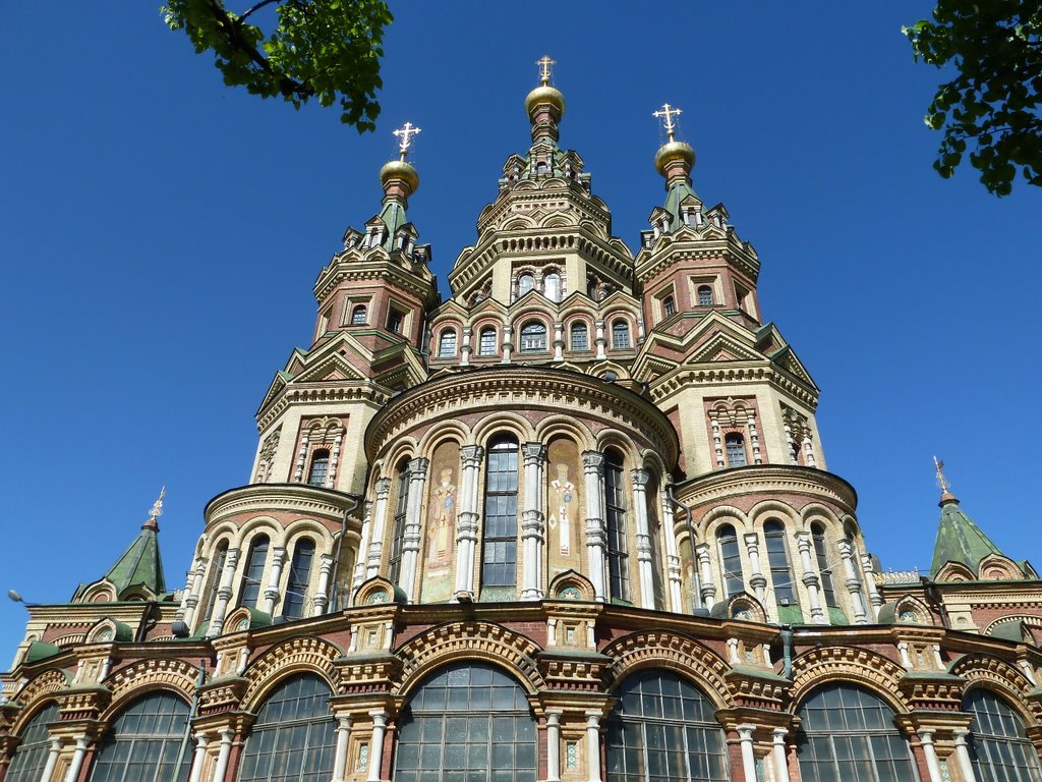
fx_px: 753
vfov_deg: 54.9
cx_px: 521
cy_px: 391
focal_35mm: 25
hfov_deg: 69.4
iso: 80
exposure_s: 1/400
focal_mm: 4.1
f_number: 4.5
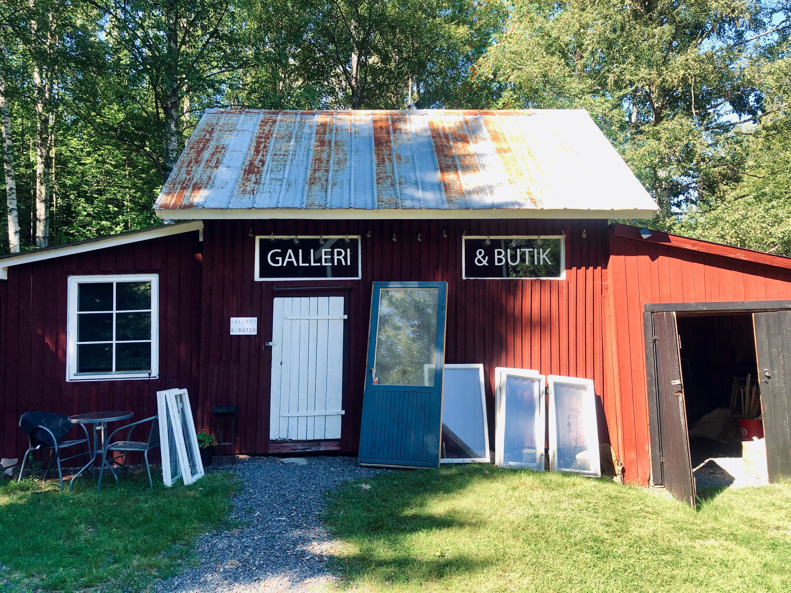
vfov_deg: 49.7
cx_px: 396
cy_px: 296
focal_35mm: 28
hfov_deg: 63.4
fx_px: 640
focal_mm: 4
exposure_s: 1/294
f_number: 1.8
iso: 20
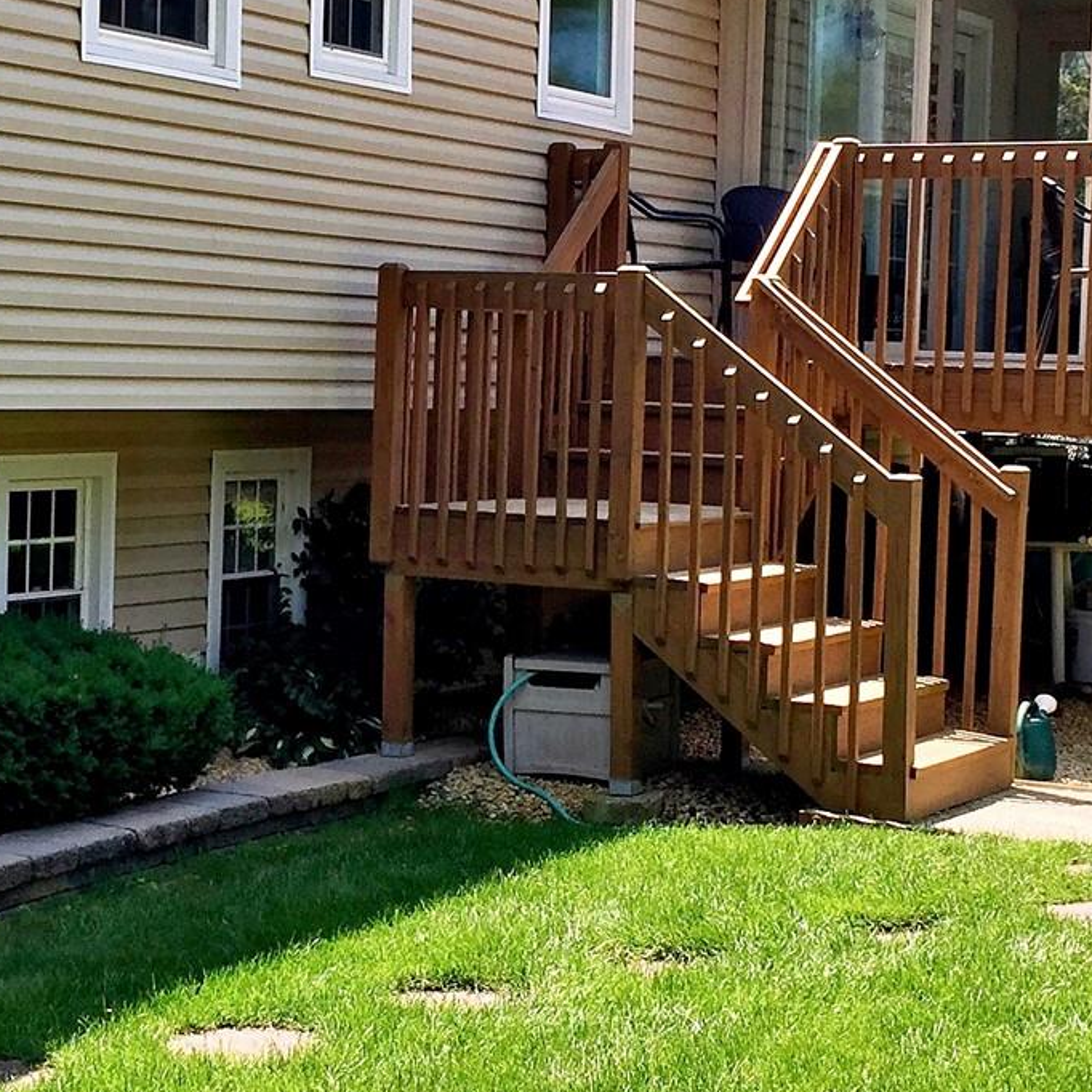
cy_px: 501
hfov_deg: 22.4
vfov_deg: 22.5
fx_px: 2748
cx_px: 338
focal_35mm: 77
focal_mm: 4.15
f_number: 2.2
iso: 32
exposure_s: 1/791
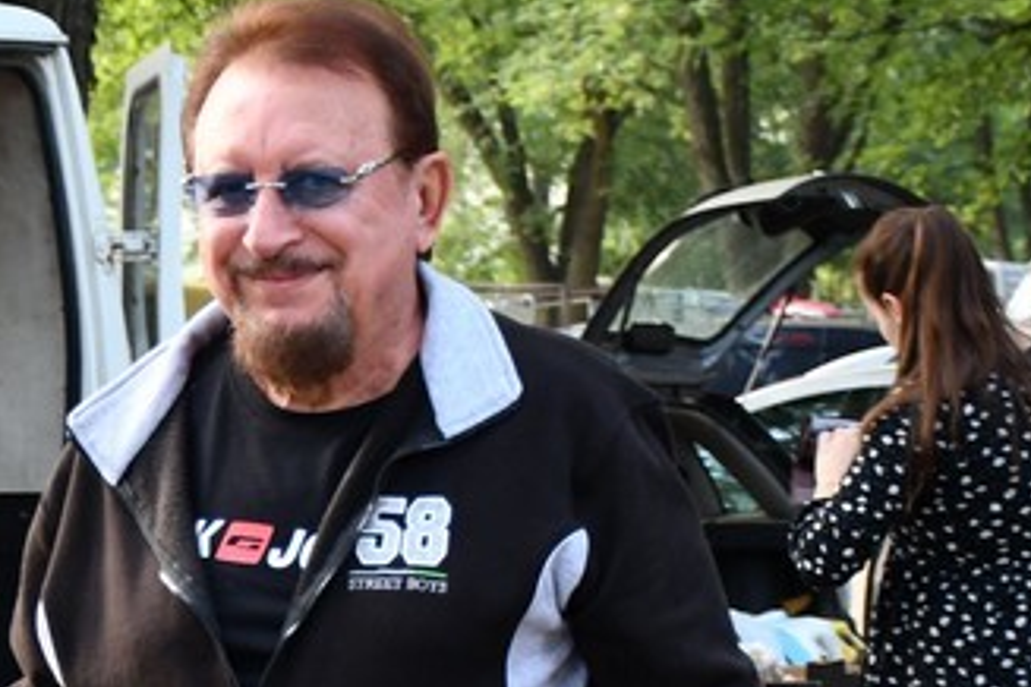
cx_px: 95
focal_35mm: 163
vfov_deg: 8.3
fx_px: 4668
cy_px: 862
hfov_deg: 12.5
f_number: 4.2
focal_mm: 35
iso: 800
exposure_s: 1/125
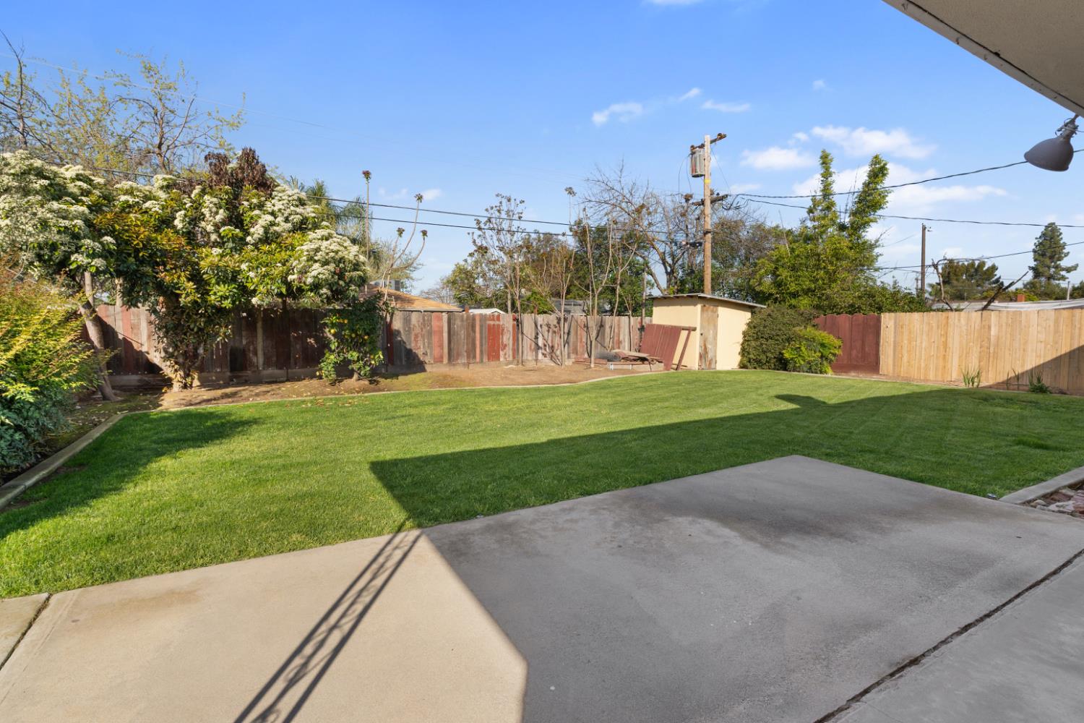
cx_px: 542
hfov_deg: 95.0
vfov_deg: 72.1
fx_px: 497
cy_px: 362
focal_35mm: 16
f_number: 6.3
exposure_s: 1/160
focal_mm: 11
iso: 125
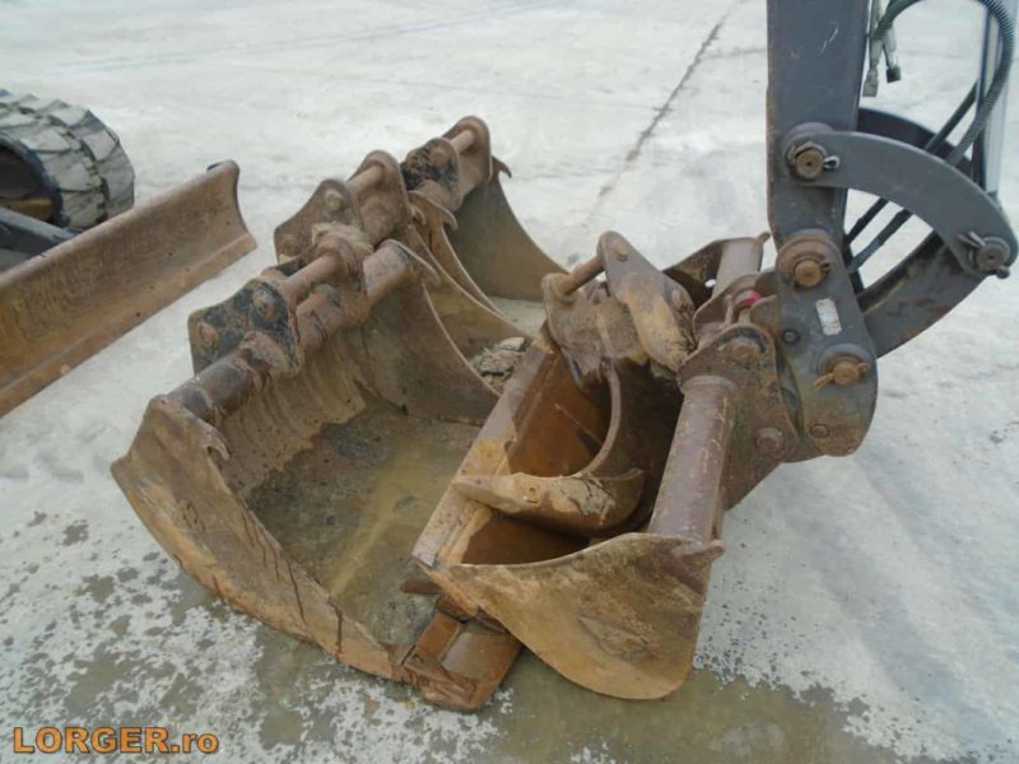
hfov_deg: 67.3
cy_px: 382
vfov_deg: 53.1
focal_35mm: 26
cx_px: 510
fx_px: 765
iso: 100
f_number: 3.2
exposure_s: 1/100
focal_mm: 4.6
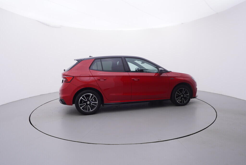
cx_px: 123
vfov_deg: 56.2
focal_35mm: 22
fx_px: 154
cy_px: 82
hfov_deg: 77.3
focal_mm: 15
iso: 200
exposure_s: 1/80
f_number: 5
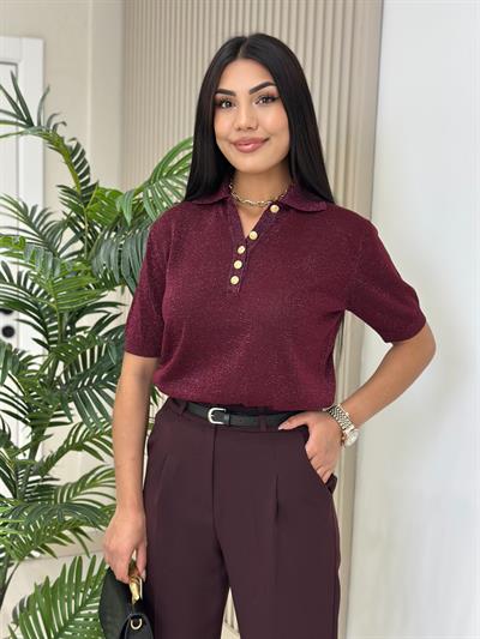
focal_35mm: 48
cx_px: 240
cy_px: 320
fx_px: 887
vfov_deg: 39.6
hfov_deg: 30.3
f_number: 1.78
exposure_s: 1/100
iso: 80
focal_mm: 6.86
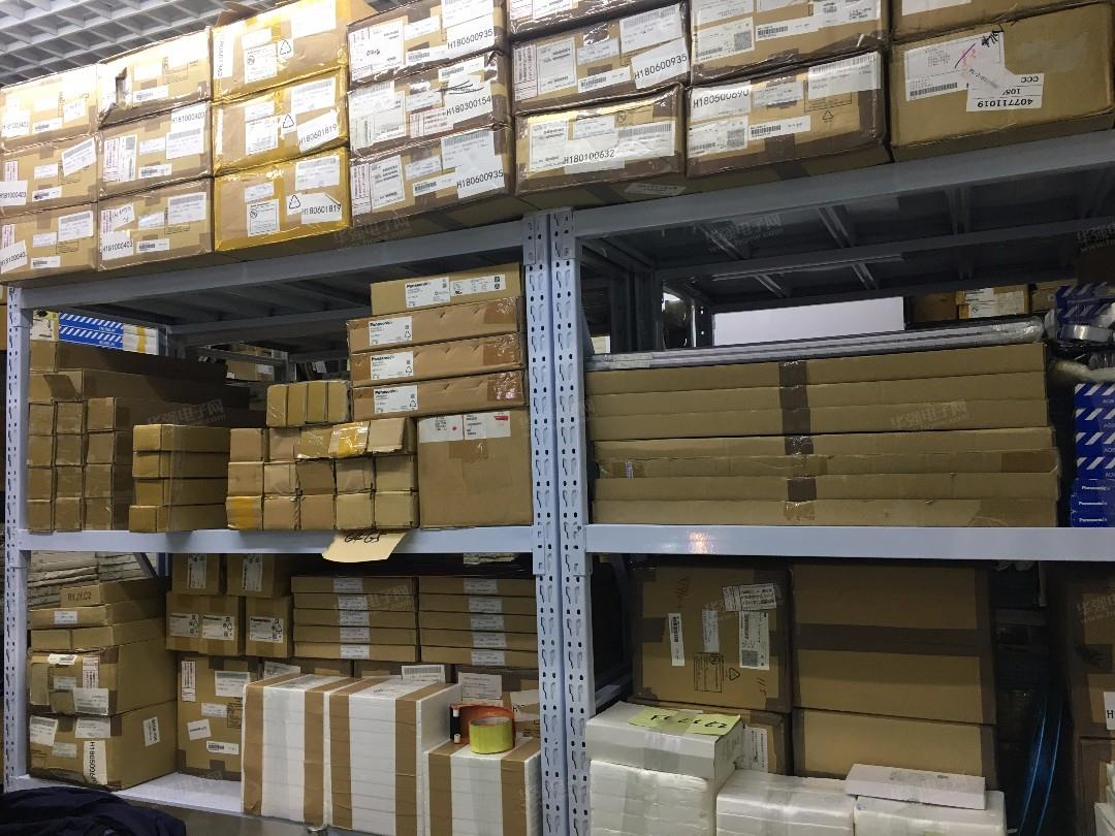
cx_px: 558
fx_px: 934
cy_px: 418
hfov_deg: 61.7
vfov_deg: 48.2
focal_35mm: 29
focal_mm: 4.15
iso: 100
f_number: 2.2
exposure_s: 1/33
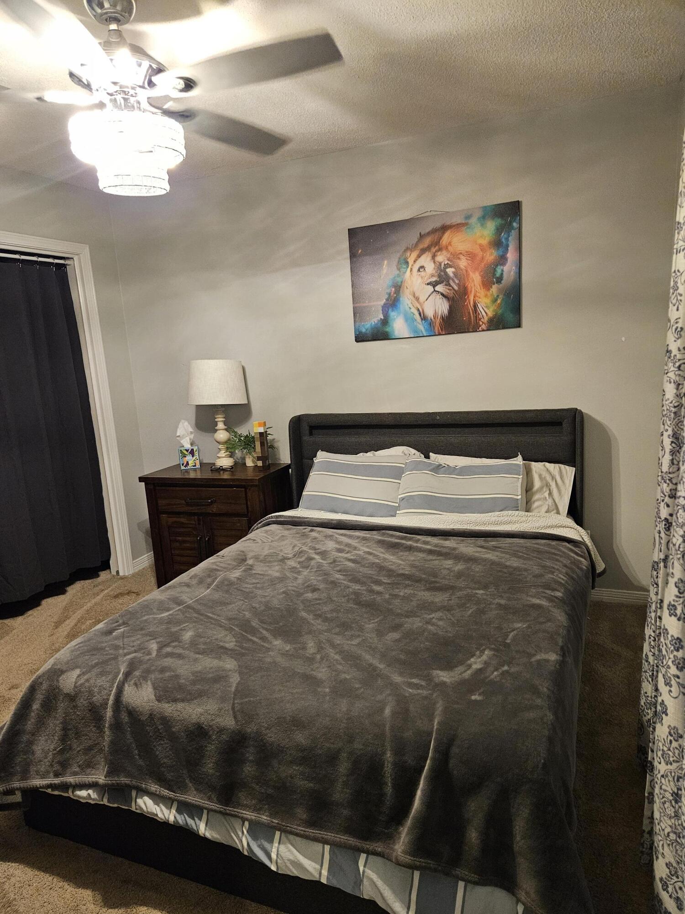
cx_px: 342
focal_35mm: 23
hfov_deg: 58.9
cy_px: 457
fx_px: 607
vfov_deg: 73.9
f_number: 1.8
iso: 640
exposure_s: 1/60
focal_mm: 5.4
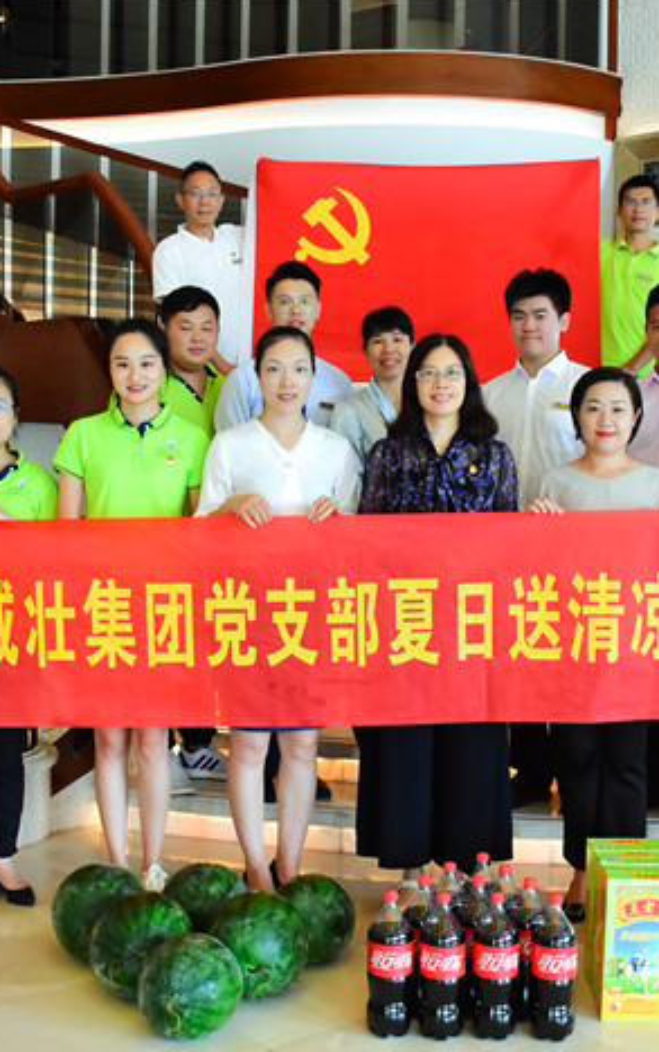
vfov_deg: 42.6
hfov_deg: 27.3
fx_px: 1349
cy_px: 530
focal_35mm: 47
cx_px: 434
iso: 2000
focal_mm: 20
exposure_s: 1/320
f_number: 4.5
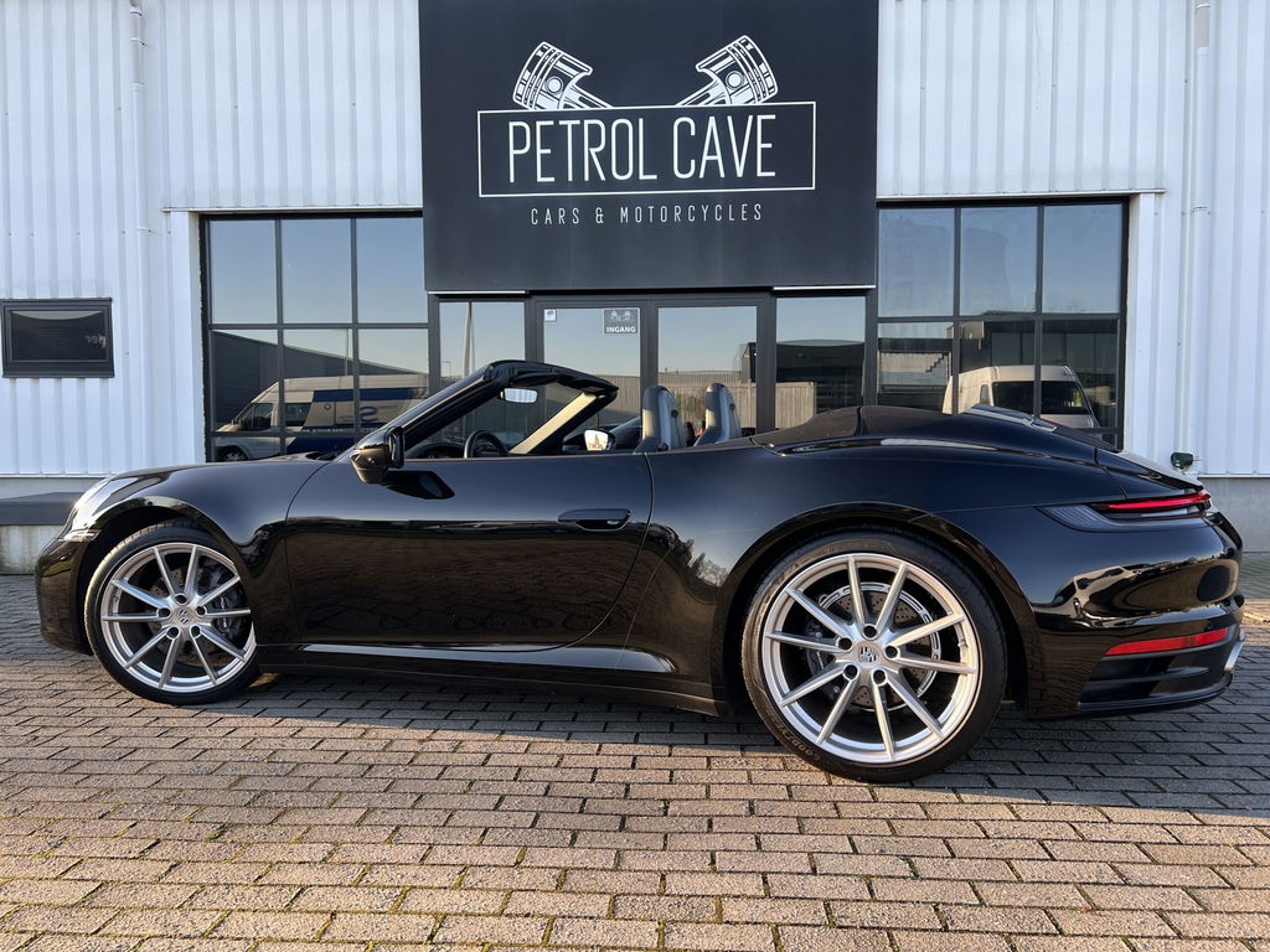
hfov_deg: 67.3
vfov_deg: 53.1
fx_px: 954
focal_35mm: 26
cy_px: 476
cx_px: 635
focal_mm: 5.7
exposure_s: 1/414
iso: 50
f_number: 1.5
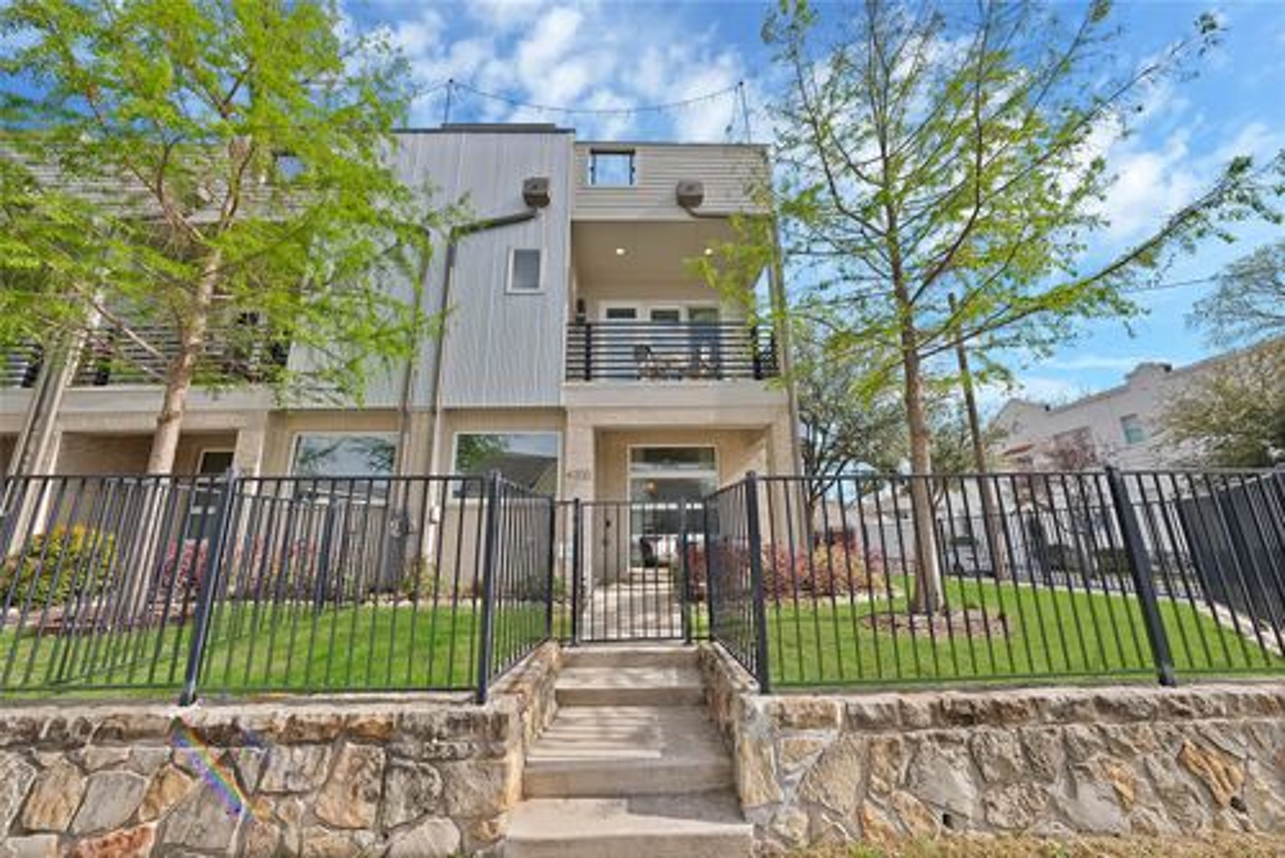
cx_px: 642
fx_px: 429
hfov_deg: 112.6
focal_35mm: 12
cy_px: 429
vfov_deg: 90.1
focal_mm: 12
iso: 640
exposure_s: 1/200
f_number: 9
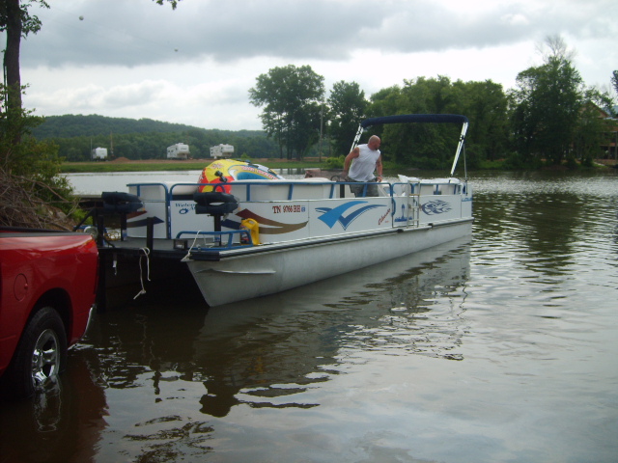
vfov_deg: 40.7
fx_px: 625
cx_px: 309
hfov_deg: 52.6
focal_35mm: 35
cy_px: 232
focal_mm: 5.8
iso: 50
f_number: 7.1
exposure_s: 1/180
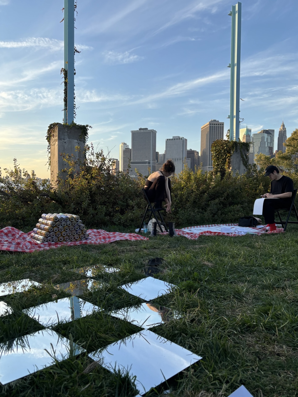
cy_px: 198
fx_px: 299
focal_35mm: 26
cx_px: 149
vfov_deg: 67.3
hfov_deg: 53.1
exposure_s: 1/736
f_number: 1.6
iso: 50
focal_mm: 5.96
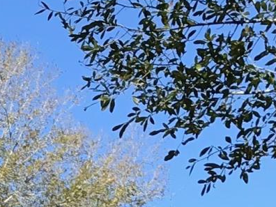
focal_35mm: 212
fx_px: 1690
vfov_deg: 6.7
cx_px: -84
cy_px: 450
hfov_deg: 9.2
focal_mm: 3.99
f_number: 1.8
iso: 20
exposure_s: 1/847
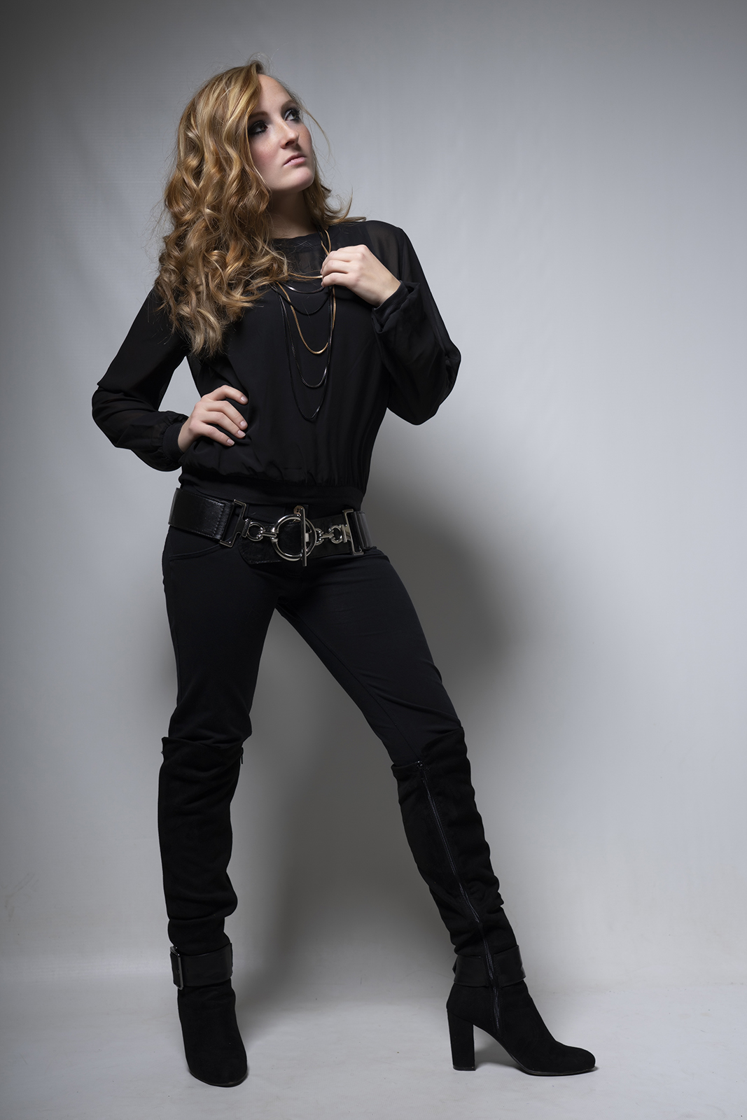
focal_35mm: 48
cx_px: 374
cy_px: 560
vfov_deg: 41.1
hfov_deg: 28.1
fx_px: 1494
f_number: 5.6
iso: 50
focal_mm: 48
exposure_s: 1/200
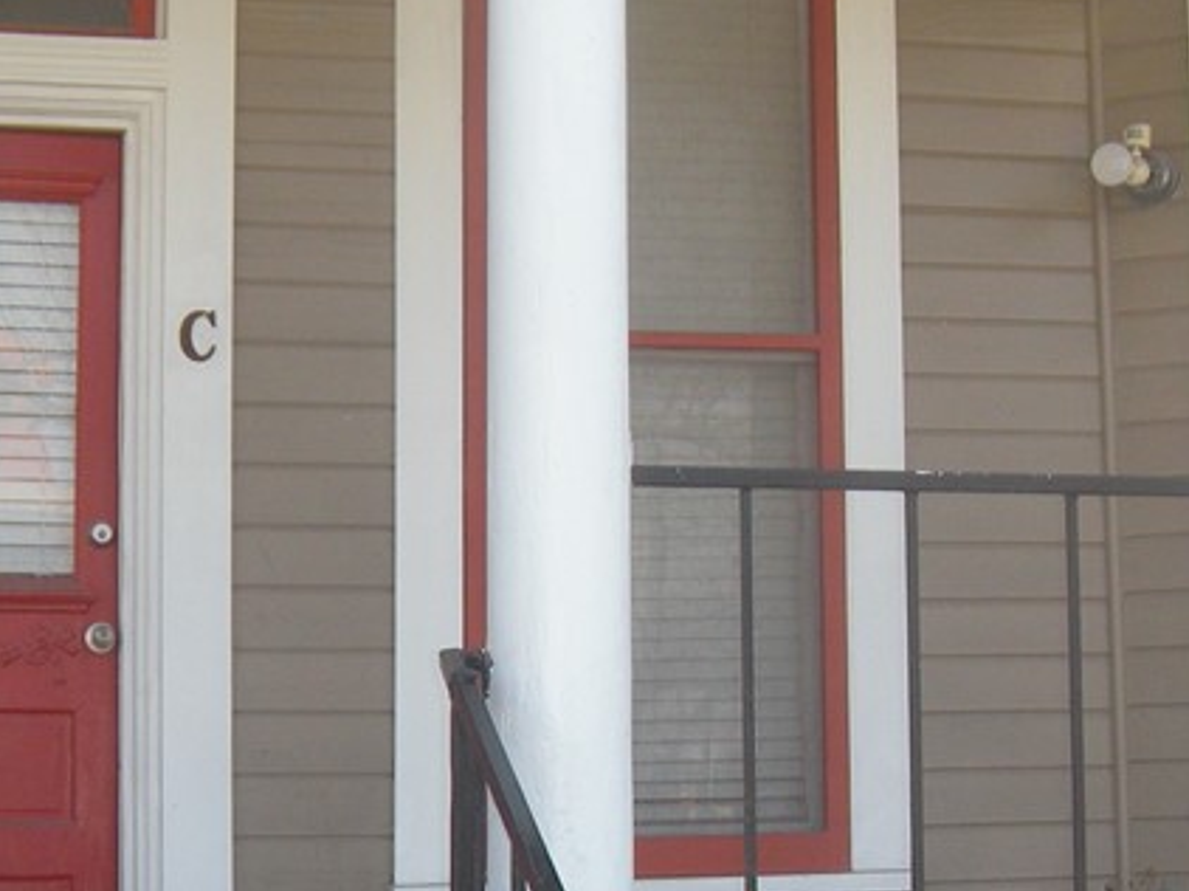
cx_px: 744
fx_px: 2918
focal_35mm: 85
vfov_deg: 17.3
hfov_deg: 23.0
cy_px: 488
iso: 89
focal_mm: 5.9
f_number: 3.8
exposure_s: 1/205
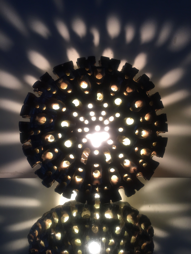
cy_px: 127
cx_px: 96
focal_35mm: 29
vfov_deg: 61.7
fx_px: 213
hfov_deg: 48.2
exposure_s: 1/33
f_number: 2.2
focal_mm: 4.15
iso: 40
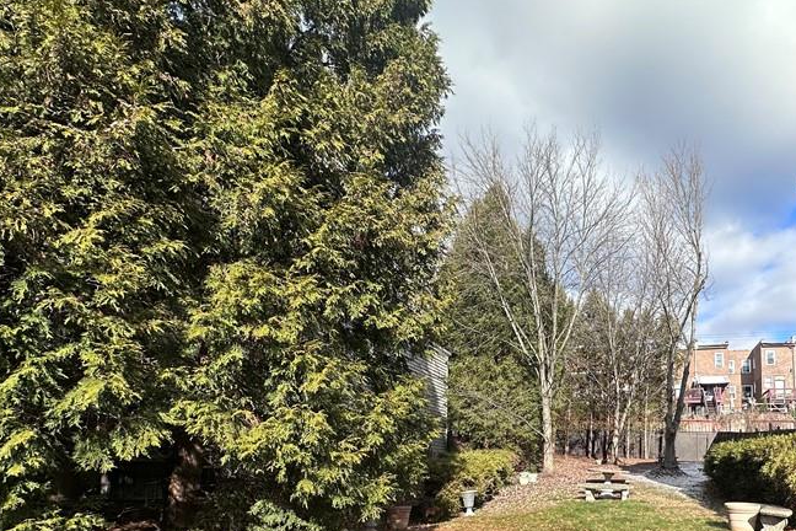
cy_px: 429
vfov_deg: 51.5
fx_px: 509
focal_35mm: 23
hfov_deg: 72.8
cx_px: 556
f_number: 2.2
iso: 40
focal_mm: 2.22
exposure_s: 1/1171
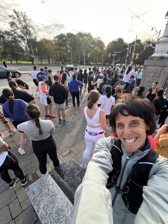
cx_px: 92
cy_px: 124
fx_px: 104
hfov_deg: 77.9
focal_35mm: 16
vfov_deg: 94.1
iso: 40
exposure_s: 1/205
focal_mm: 2.22
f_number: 2.2
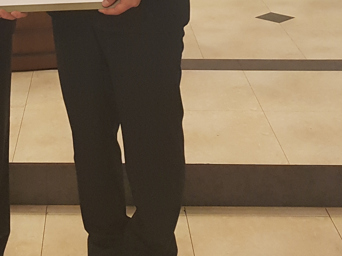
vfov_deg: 16.6
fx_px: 810
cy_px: -112
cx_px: 55
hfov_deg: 23.4
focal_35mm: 82
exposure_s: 1/60
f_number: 1.7
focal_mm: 4.2
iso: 200
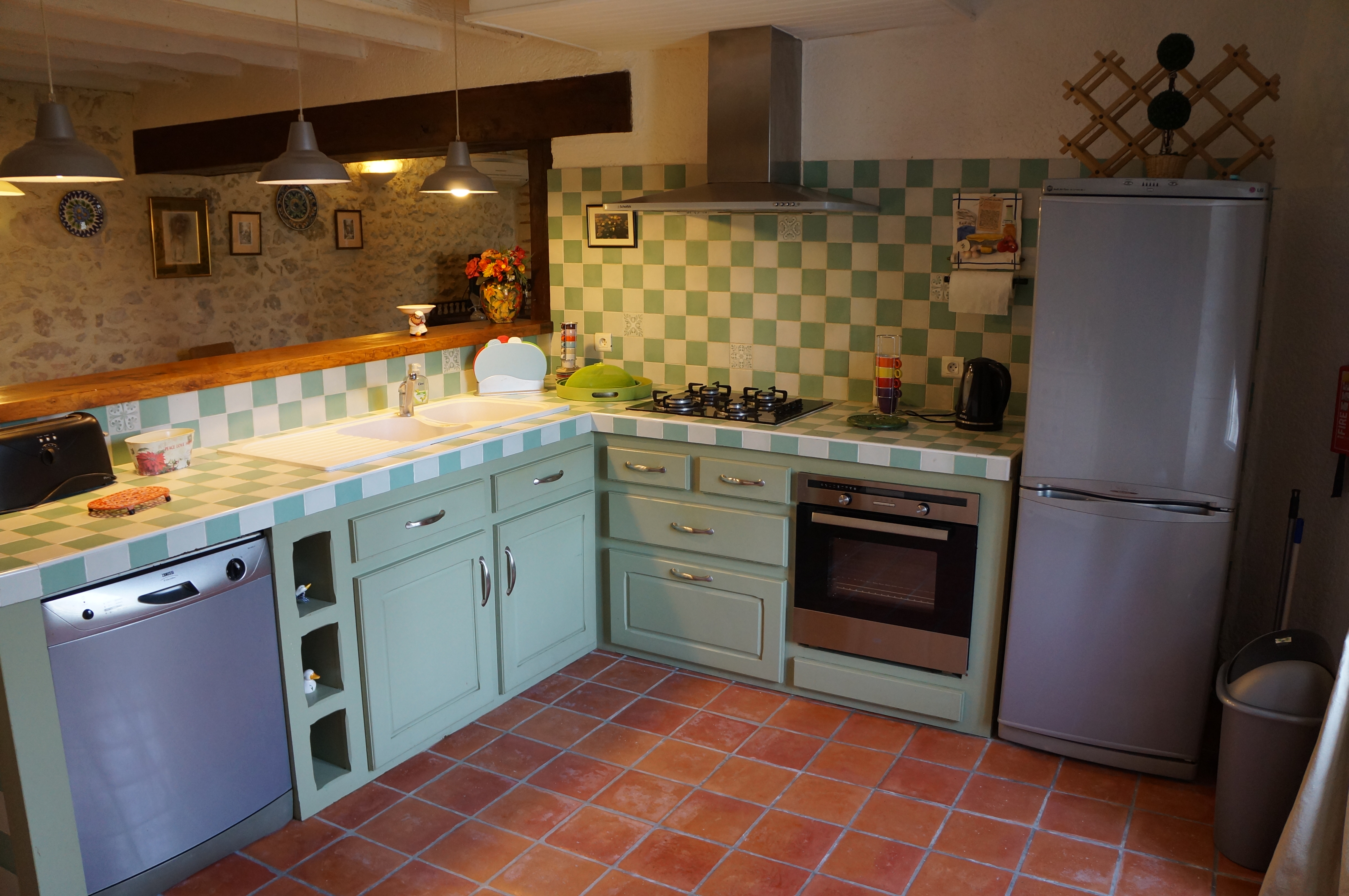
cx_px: 674
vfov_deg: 47.8
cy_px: 448
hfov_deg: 67.4
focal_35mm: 27
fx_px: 1011
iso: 640
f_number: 4
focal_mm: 18
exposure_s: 1/60
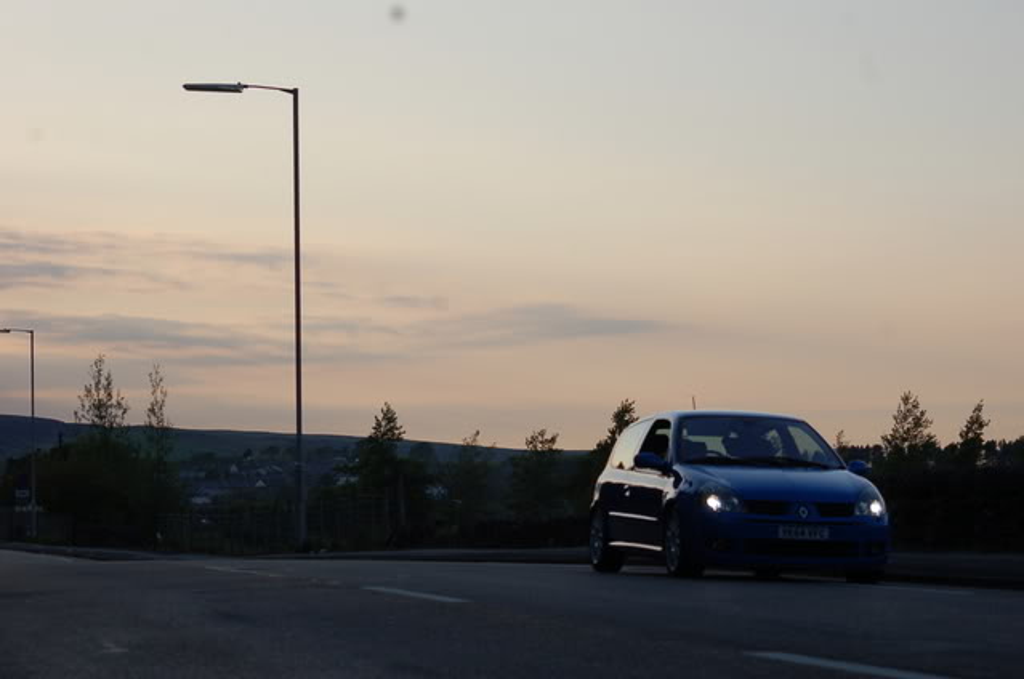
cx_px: 512
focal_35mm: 105
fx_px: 2982
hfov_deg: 19.5
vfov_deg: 13.0
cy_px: 340
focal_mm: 70
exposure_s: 1/640
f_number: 6.3
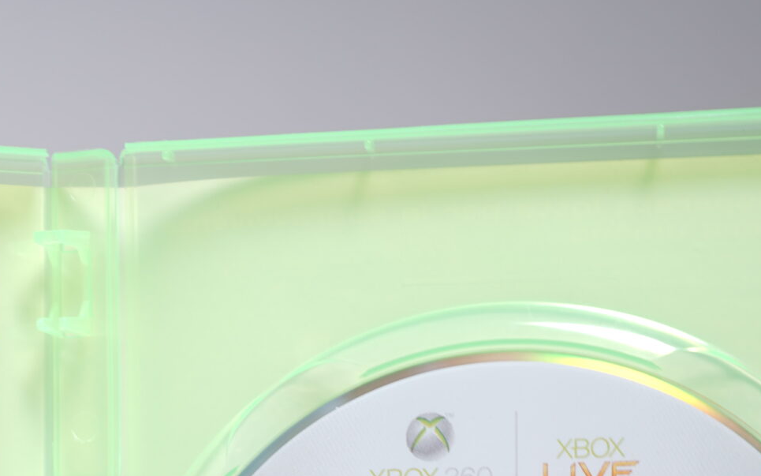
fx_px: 2074
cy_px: 672
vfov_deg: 12.5
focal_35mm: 100
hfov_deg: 20.5
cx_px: 128
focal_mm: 37
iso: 64
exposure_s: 1/3
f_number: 5
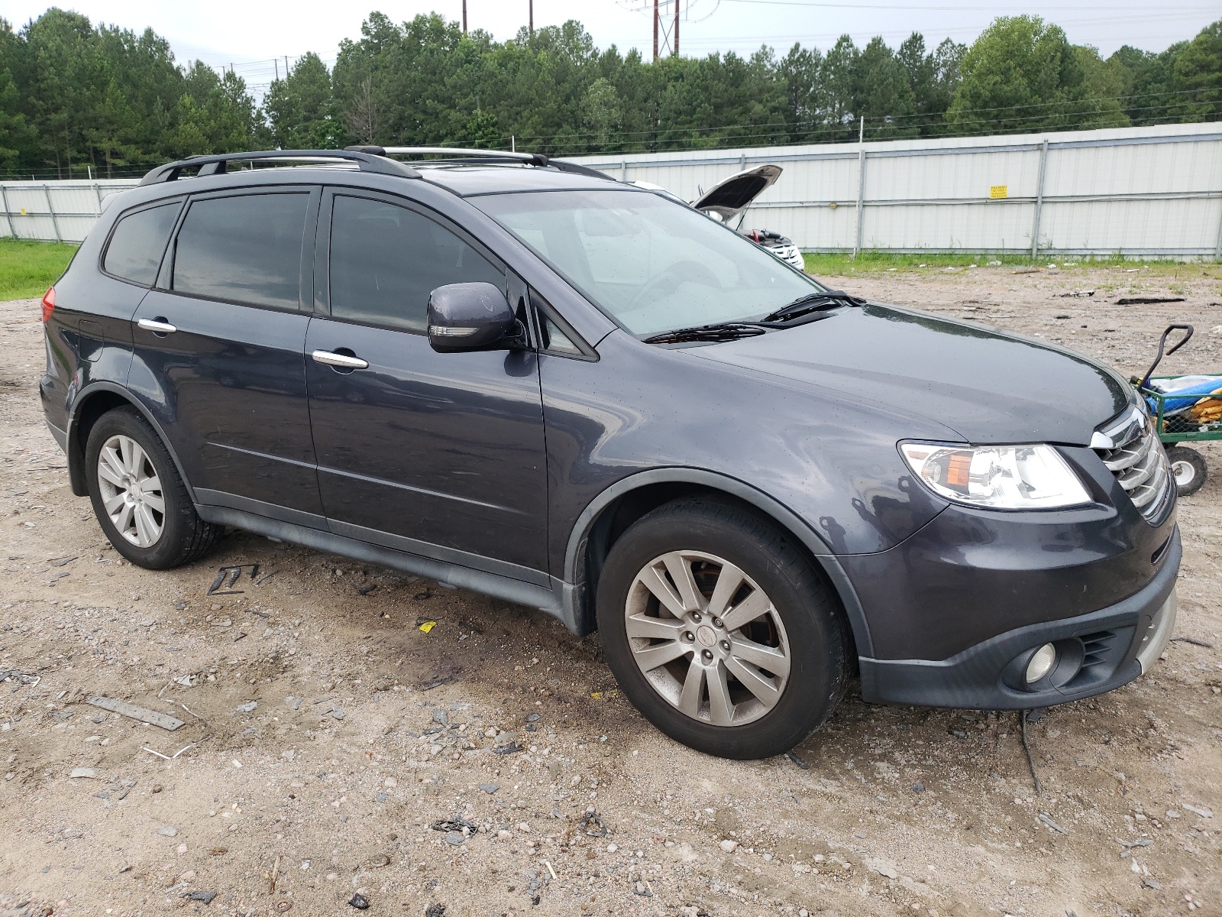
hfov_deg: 67.3
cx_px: 611
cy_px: 458
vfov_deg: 53.1
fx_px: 918
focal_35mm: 26
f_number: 1.5
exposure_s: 1/278
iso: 50
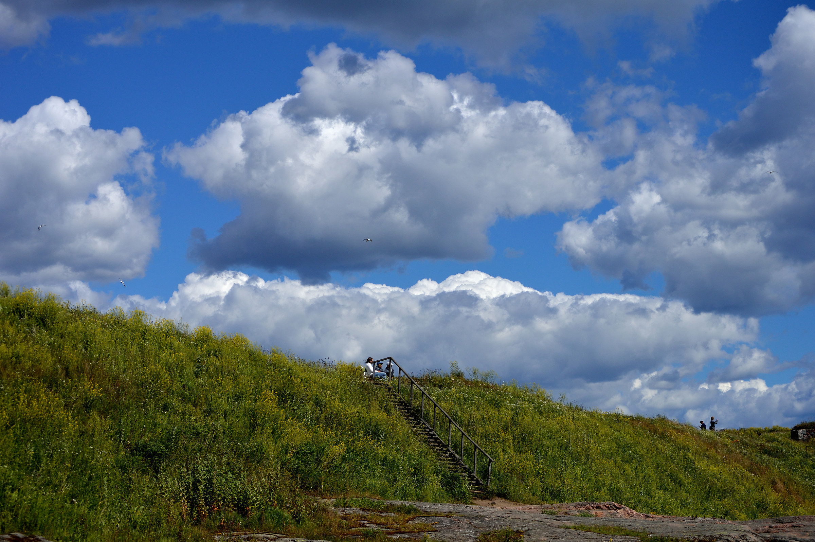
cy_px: 271
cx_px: 408
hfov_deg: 24.6
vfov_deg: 16.5
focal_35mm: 82
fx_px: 1866
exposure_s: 1/1600
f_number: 6.3
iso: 200
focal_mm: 55
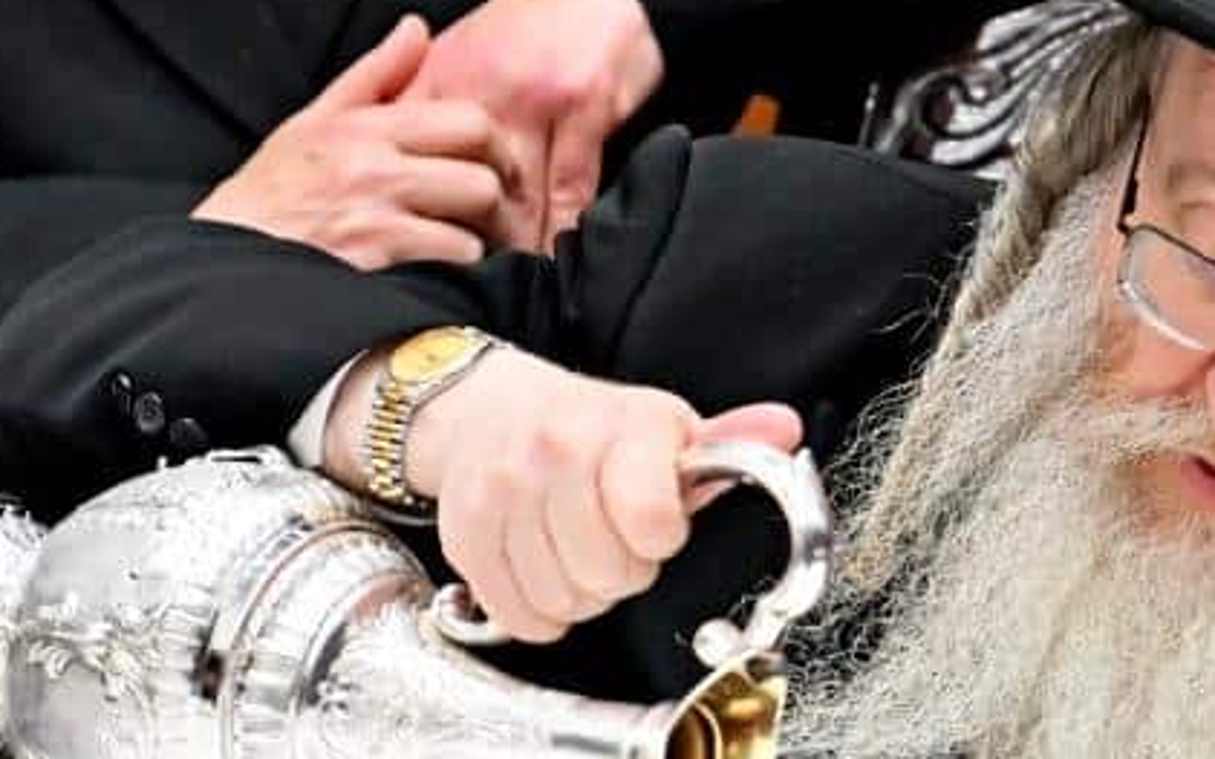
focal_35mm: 744
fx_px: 24633
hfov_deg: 2.8
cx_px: 1296
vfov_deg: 1.8
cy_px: 456
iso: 800
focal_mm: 200
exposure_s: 1/250
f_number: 2.8
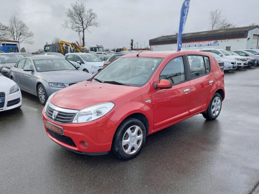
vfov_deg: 48.0
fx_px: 217
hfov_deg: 61.6
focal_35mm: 29
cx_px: 123
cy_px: 112
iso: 25
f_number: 2
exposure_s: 1/170
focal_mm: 4.6
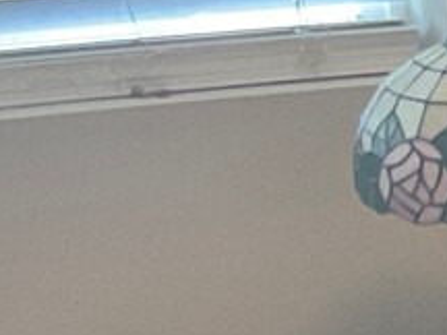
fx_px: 2776
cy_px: 635
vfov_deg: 6.7
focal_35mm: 215
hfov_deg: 8.2
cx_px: 1221
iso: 320
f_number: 1.8
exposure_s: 1/40
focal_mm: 3
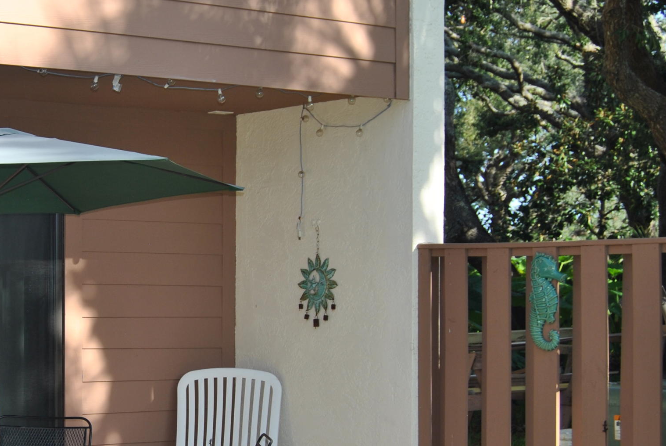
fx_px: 1537
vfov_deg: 16.5
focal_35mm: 83
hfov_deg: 23.8
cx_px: 73
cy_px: 304
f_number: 5
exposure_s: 1/200
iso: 100
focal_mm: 28
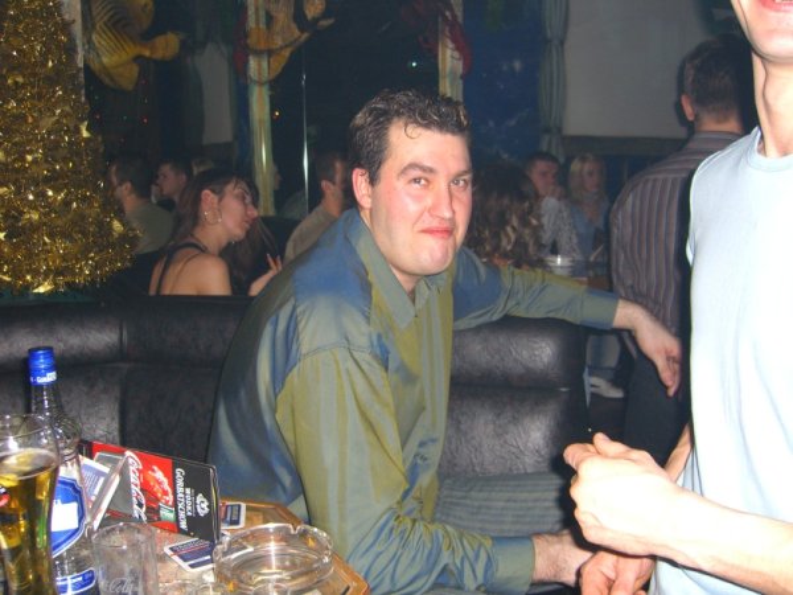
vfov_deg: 37.7
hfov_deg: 49.0
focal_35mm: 38
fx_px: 871
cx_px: 396
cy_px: 298
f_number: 2.8
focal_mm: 7.9
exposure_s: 1/60
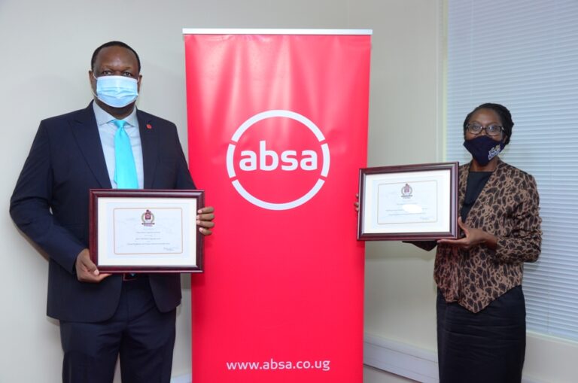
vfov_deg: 34.1
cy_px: 192
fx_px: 625
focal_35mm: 39
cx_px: 289
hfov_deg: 49.6
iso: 800
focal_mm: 26
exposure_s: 1/100
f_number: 5.6
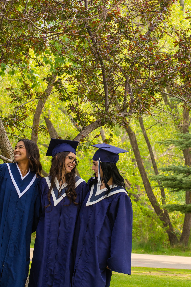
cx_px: 60
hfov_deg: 11.2
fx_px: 971
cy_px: 168
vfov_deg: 16.8
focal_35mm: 122
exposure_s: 1/200
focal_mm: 70
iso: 500
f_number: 6.3
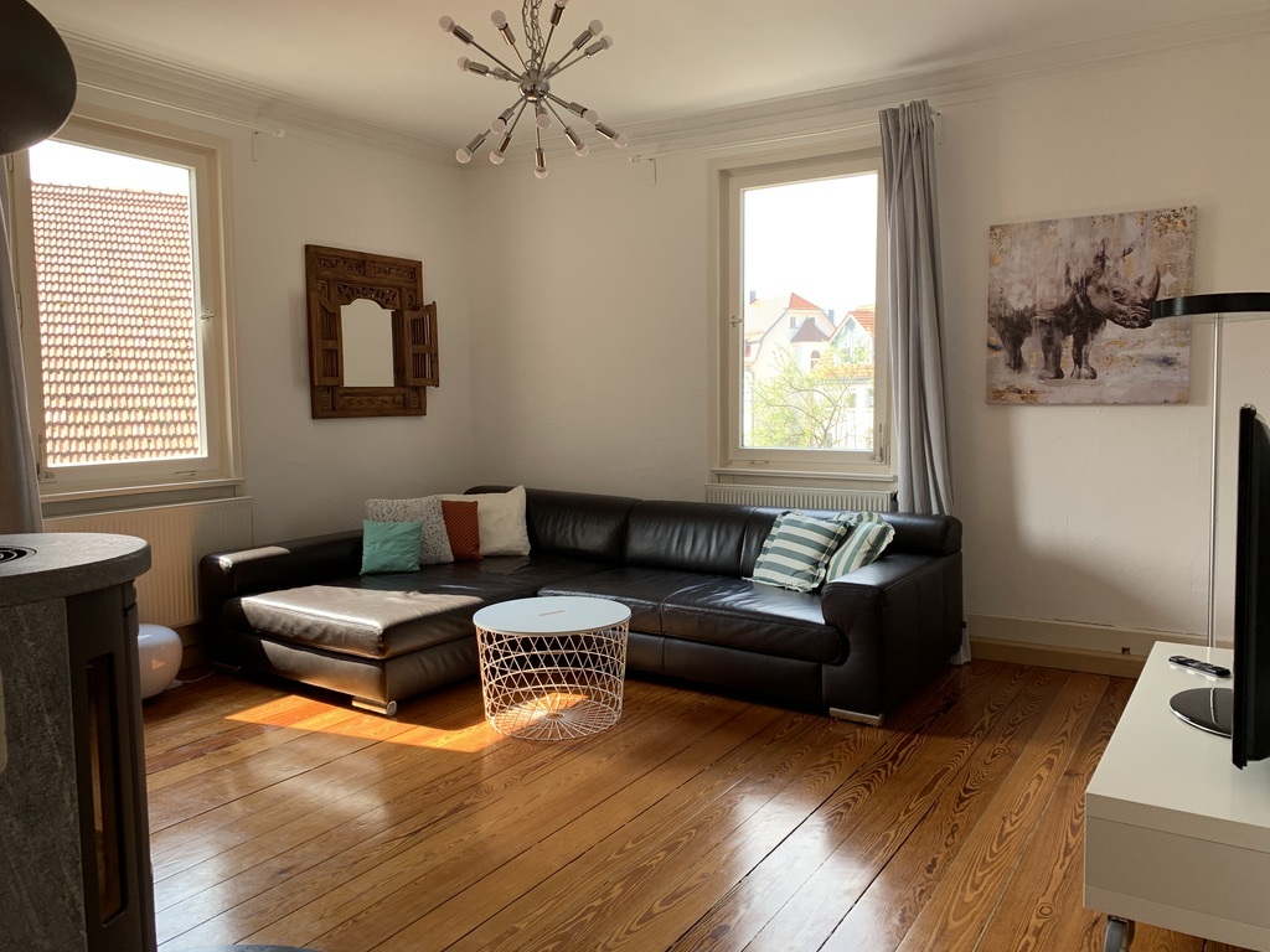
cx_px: 635
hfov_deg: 67.3
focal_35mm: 26
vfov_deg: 53.1
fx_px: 954
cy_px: 476
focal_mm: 4.25
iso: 32
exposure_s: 1/122
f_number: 1.8
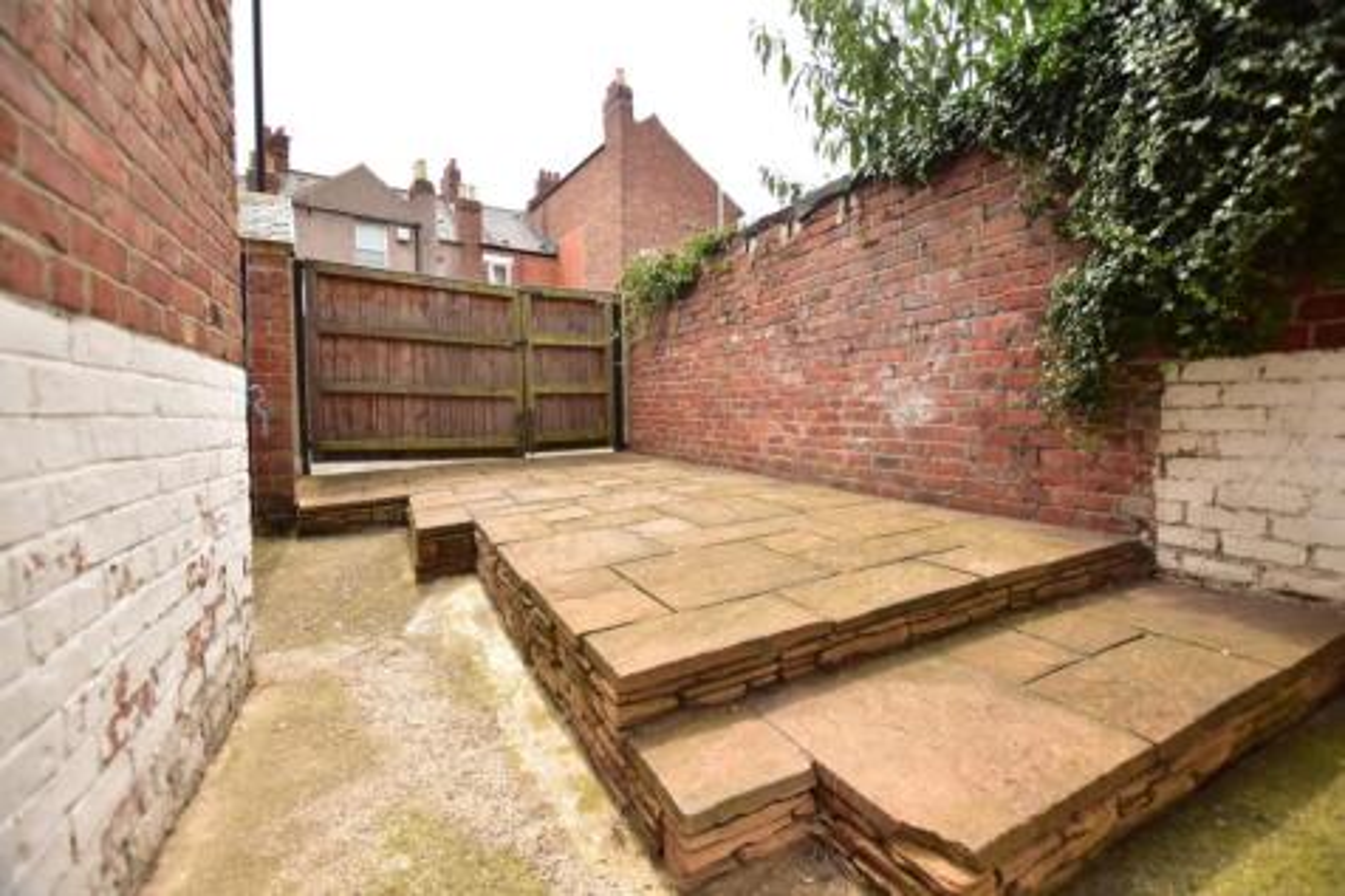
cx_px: 672
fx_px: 560
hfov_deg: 100.4
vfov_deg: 77.3
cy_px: 448
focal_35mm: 15
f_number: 3.5
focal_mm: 10
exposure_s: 1/2500
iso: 800
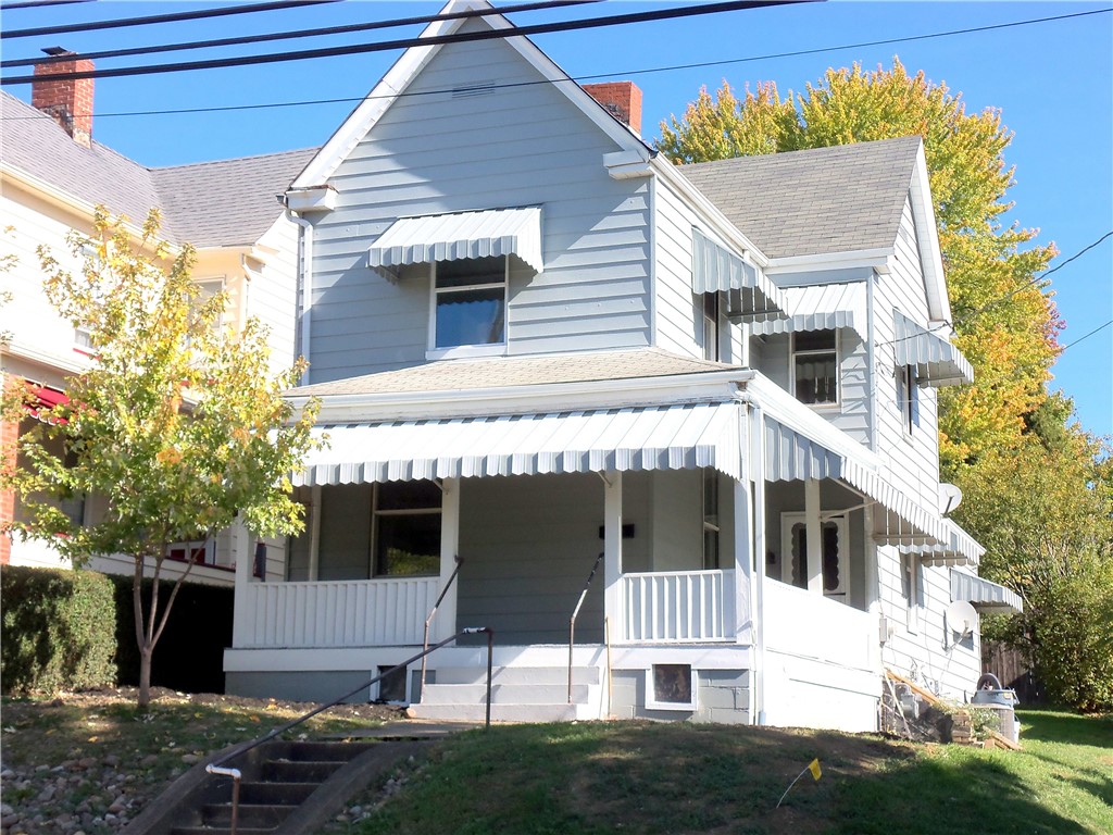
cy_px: 418
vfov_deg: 23.7
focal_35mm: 62
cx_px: 556
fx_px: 1993
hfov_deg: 31.2
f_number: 4
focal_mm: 11.1
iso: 64
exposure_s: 1/500
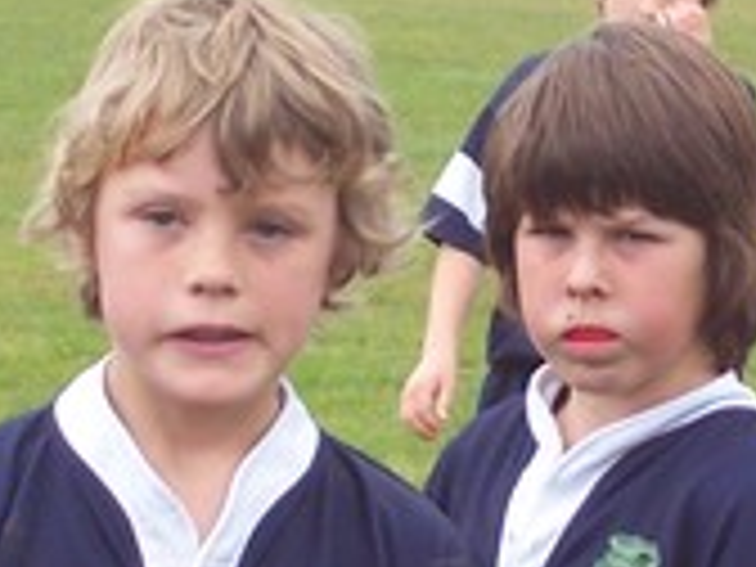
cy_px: 302
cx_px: 738
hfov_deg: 5.1
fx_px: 8474
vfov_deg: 3.8
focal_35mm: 388
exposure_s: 1/180
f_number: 4.6
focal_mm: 16.8
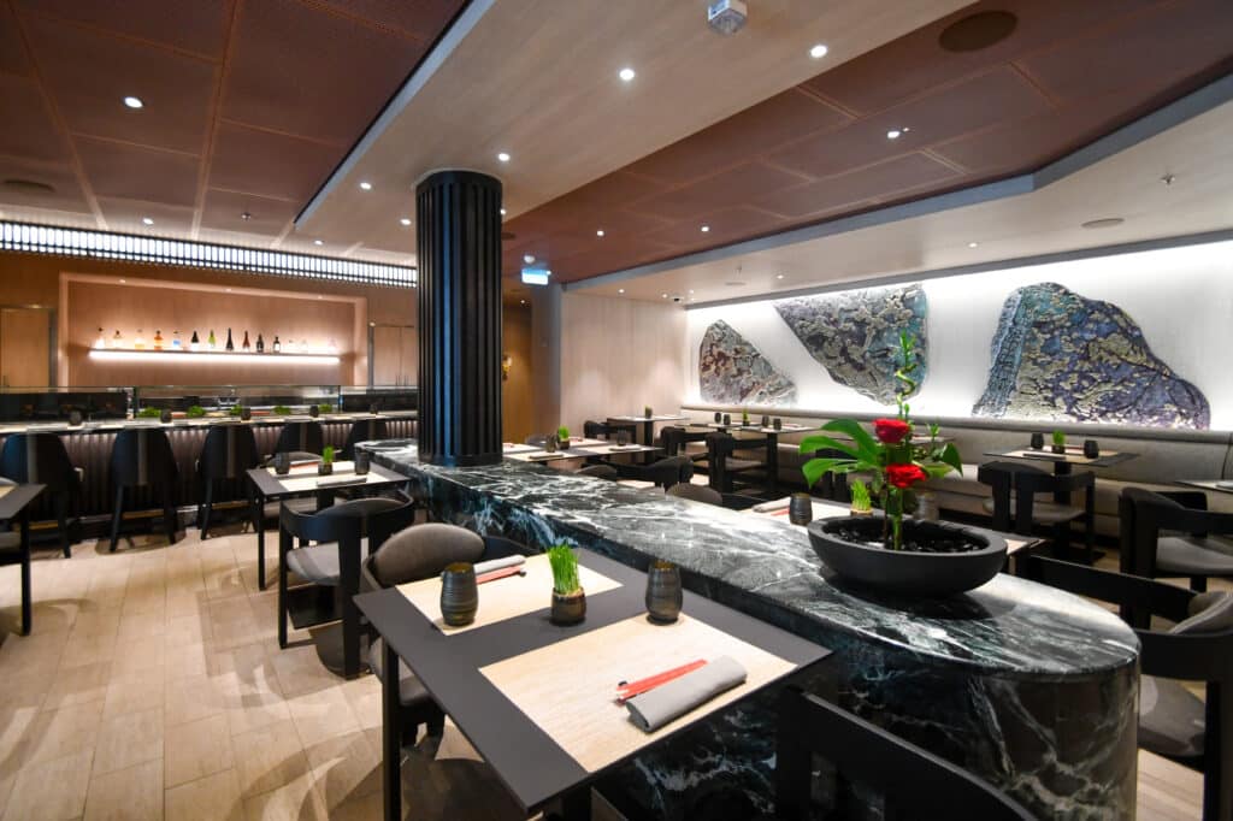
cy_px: 410
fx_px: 514
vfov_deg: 77.3
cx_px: 616
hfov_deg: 100.4
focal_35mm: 15
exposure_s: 1/60
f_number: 4
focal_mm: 10
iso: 1600
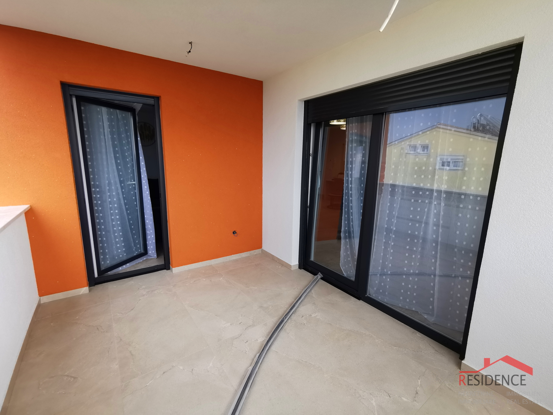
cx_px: 276
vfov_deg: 78.1
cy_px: 208
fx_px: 256
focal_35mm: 16
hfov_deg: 94.5
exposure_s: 1/120
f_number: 2.2
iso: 64
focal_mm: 2.35
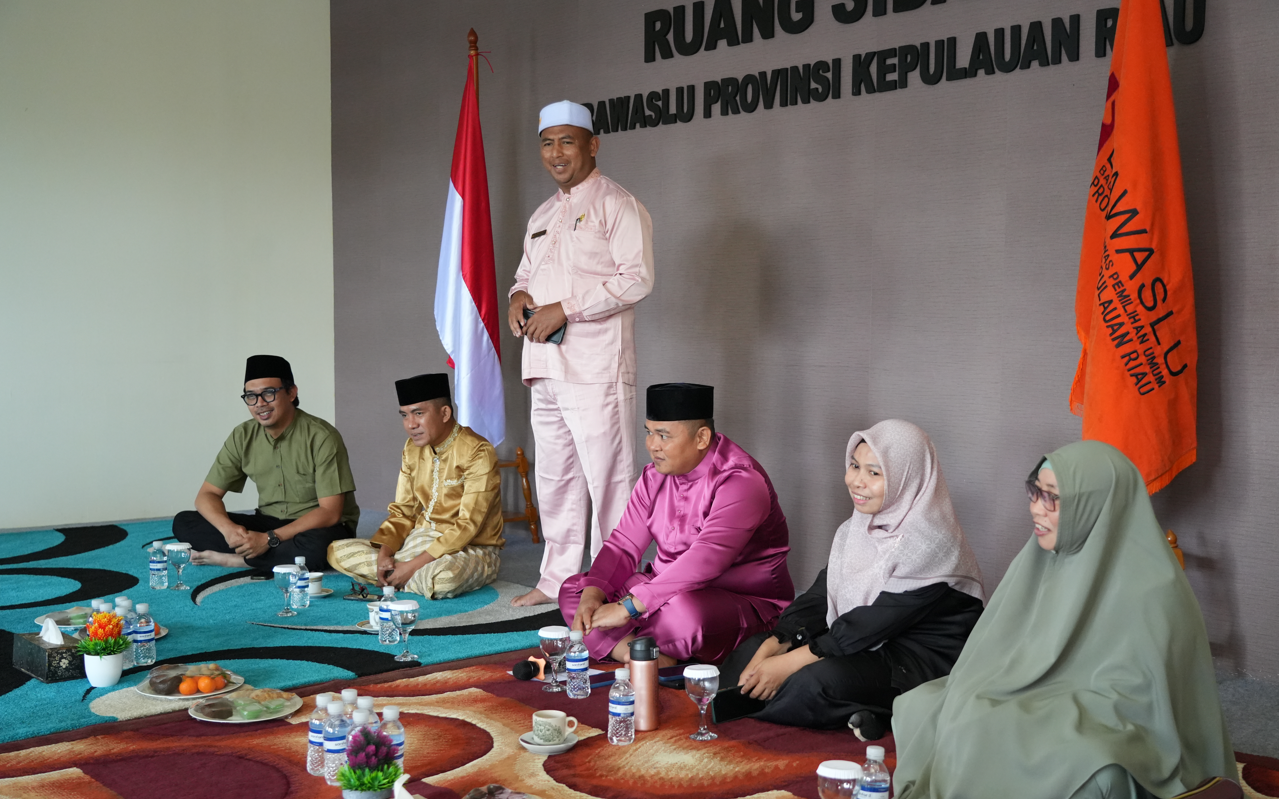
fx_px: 1359
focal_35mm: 39
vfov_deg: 32.8
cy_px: 427
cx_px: 641
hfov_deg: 50.4
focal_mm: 38
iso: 5000
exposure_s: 1/40
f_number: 4
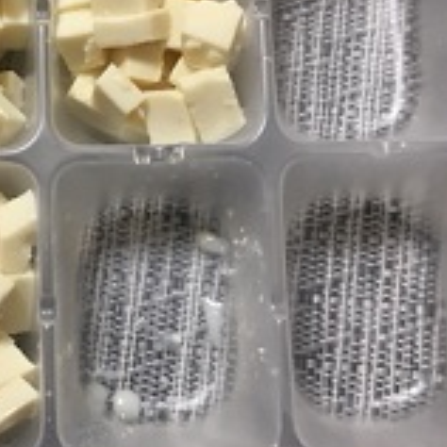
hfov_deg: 25.8
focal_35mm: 65
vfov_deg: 26.4
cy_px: 184
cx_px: 59
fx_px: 950
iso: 64
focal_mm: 4.15
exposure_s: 1/30
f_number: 2.2
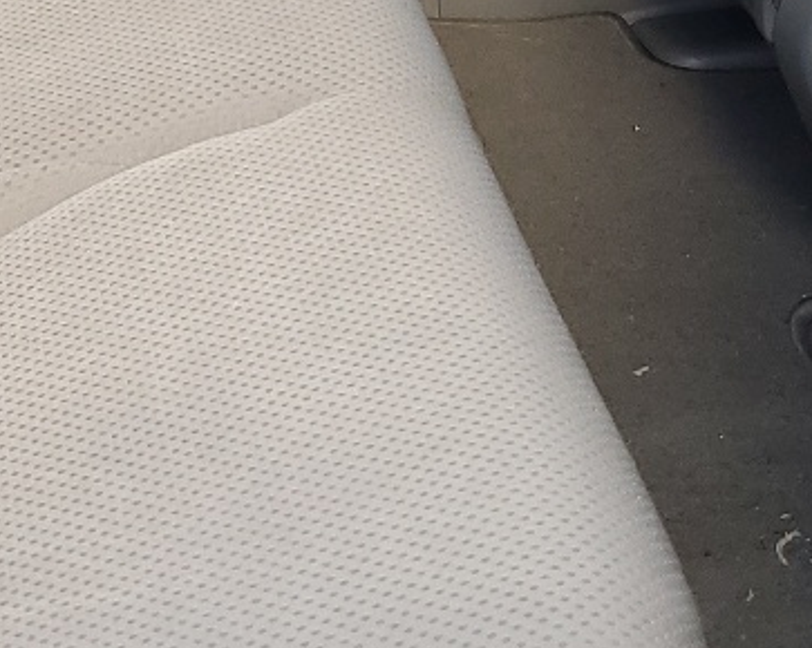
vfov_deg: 13.2
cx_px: 228
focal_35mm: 112
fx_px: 2690
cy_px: -239
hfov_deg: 17.1
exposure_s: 1/185
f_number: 1.5
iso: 50
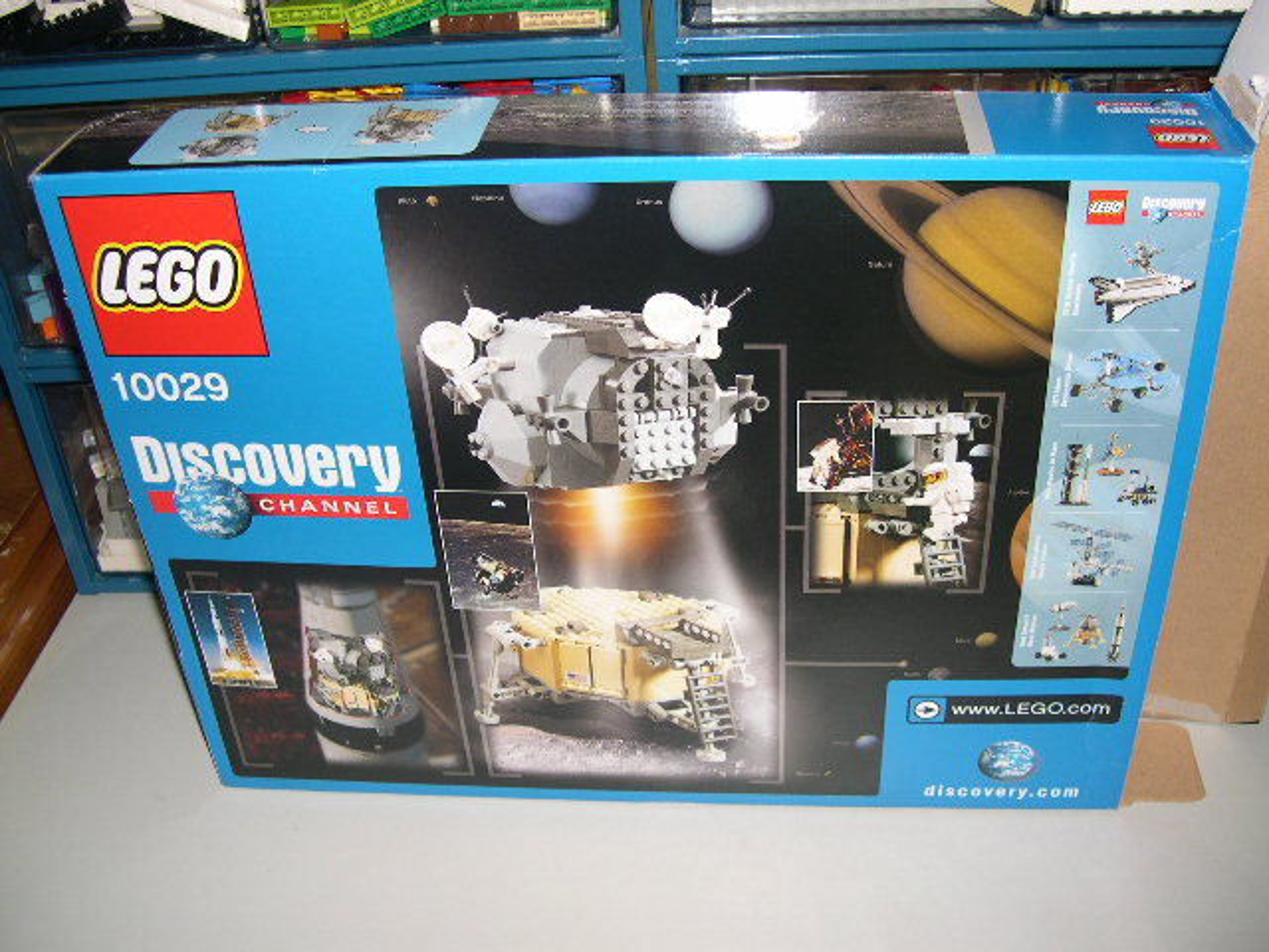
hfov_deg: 49.0
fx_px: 1393
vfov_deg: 37.7
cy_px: 476
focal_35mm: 38
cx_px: 634
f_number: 2.8
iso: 100
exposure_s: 1/60
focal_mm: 8
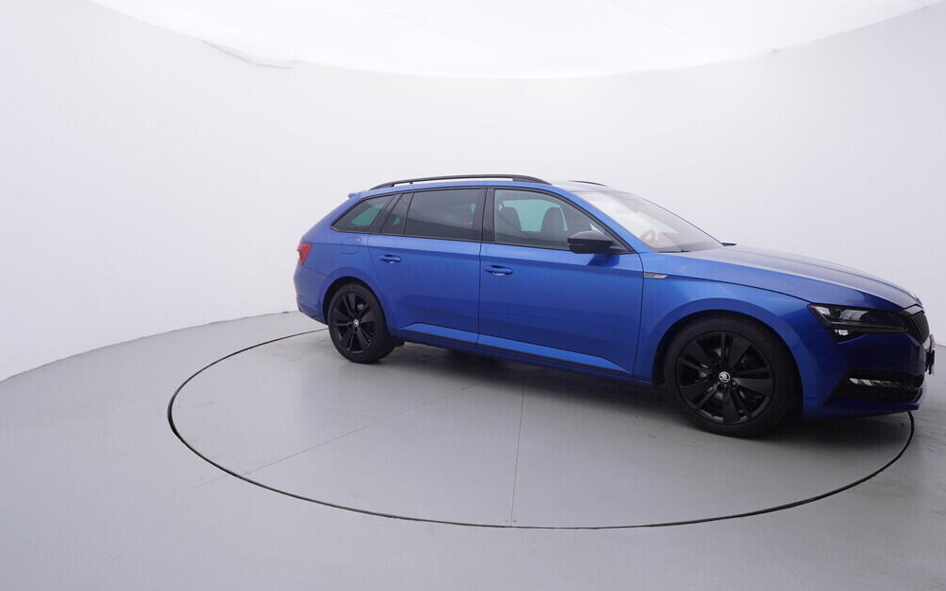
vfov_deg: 51.9
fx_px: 606
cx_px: 483
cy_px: 285
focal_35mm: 24
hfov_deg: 75.9
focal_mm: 15
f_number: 5
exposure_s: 1/80
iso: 200
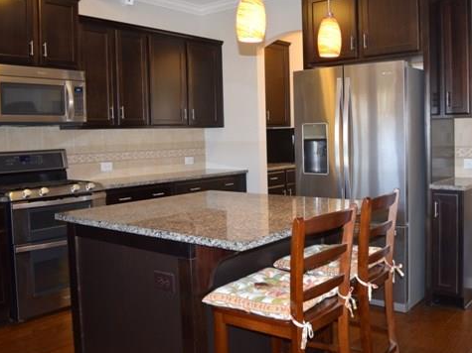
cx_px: 265
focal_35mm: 35
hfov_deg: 52.5
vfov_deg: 40.7
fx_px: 477
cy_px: 162
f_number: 3.5
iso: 800
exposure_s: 1/60
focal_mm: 18
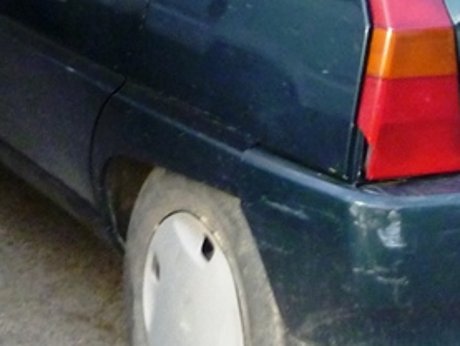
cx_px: 422
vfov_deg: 13.2
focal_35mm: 111
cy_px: -7
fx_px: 1476
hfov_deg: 17.4
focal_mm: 5.4
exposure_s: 1/160
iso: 320
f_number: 3.4
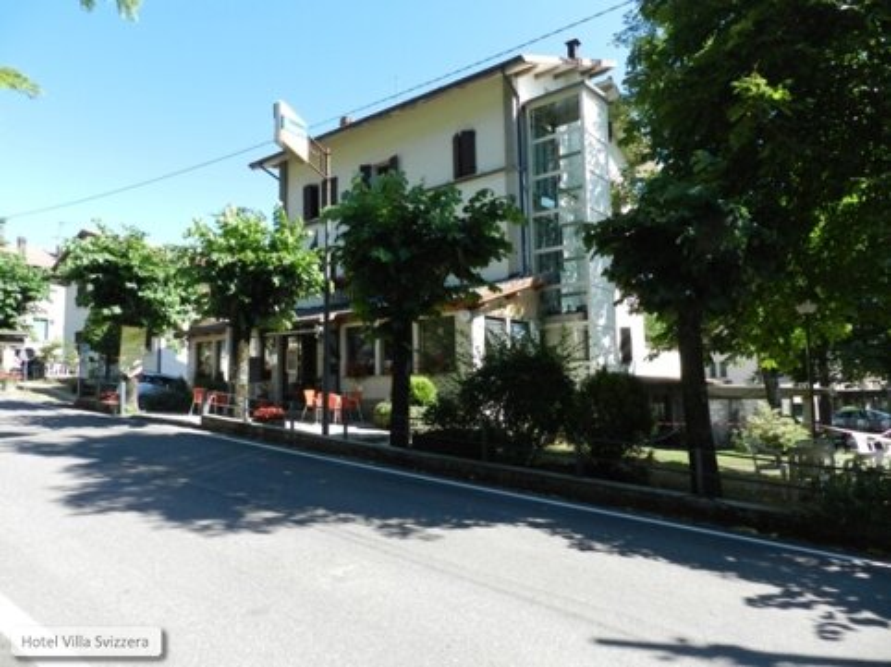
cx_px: 446
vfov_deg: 58.8
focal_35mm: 23
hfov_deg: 74.0
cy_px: 334
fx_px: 592
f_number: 3.4
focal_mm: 4
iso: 160
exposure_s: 1/400
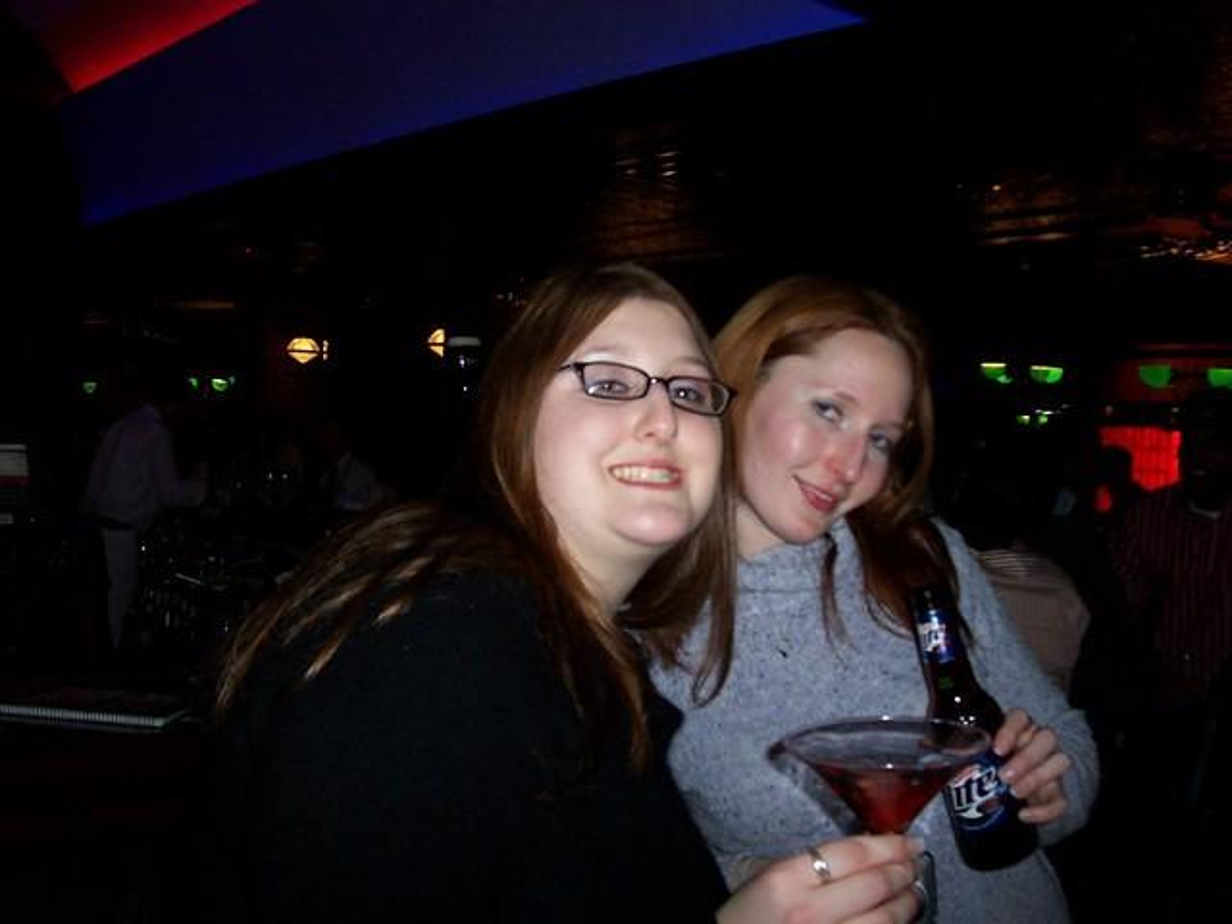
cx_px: 616
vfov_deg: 38.7
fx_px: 1317
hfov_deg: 50.1
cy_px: 462
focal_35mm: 37
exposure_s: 1/60
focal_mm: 5.6
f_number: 2.8
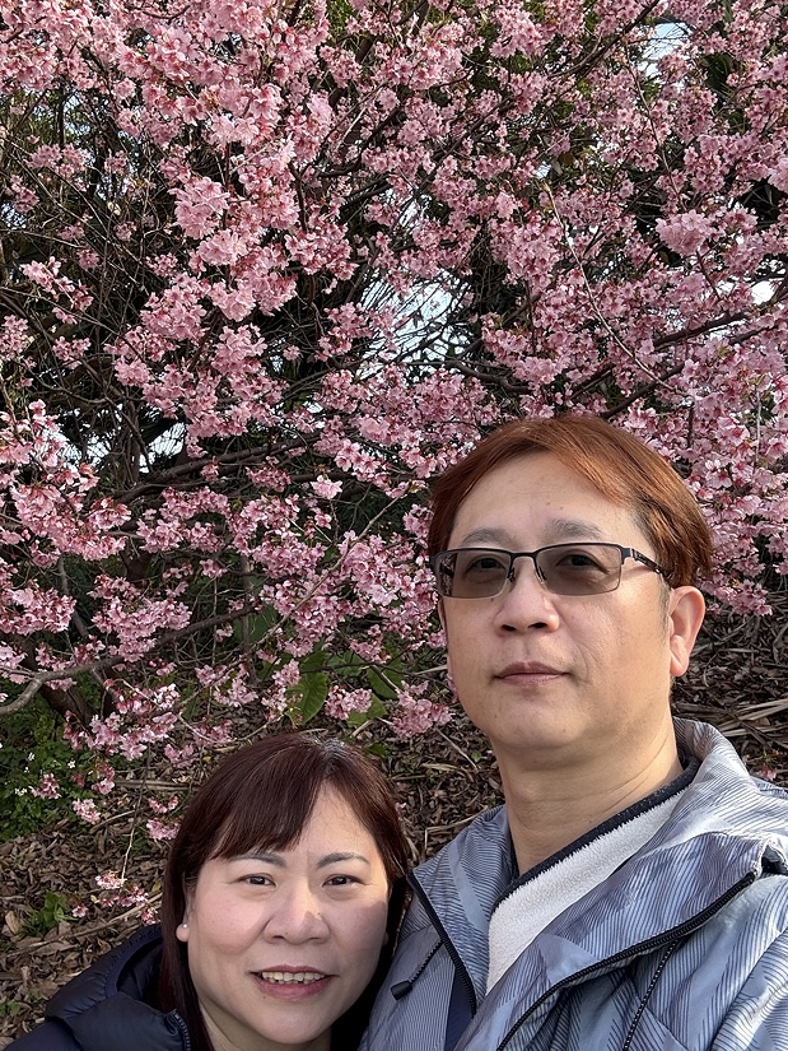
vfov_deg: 58.3
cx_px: 401
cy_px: 529
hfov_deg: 45.5
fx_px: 941
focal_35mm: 31
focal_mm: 2.69
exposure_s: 1/180
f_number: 1.9
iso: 25
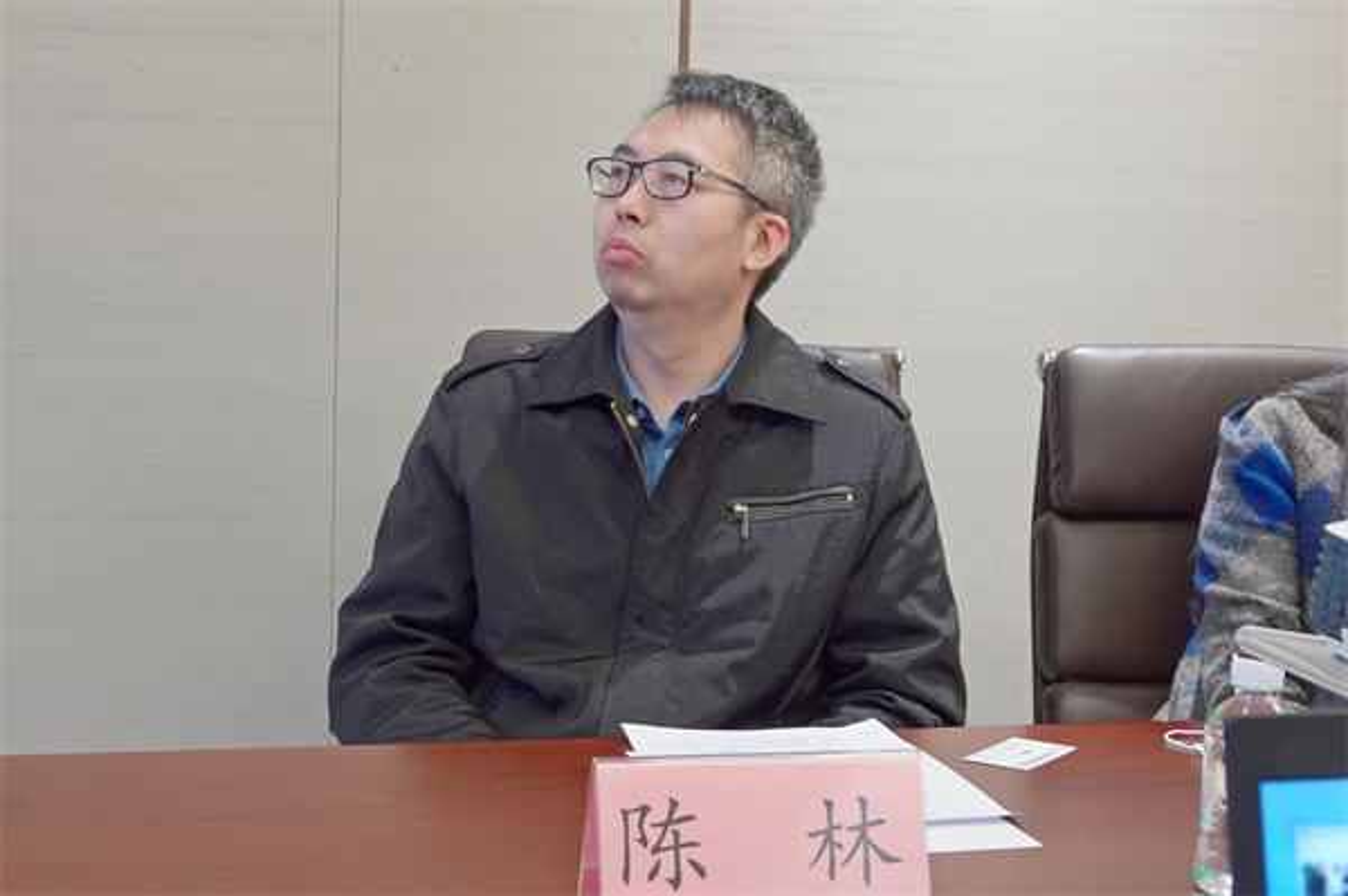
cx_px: 674
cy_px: 448
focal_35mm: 58
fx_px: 2170
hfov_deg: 34.5
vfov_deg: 23.3
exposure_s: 1/50
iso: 800
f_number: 3.5
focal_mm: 21.32
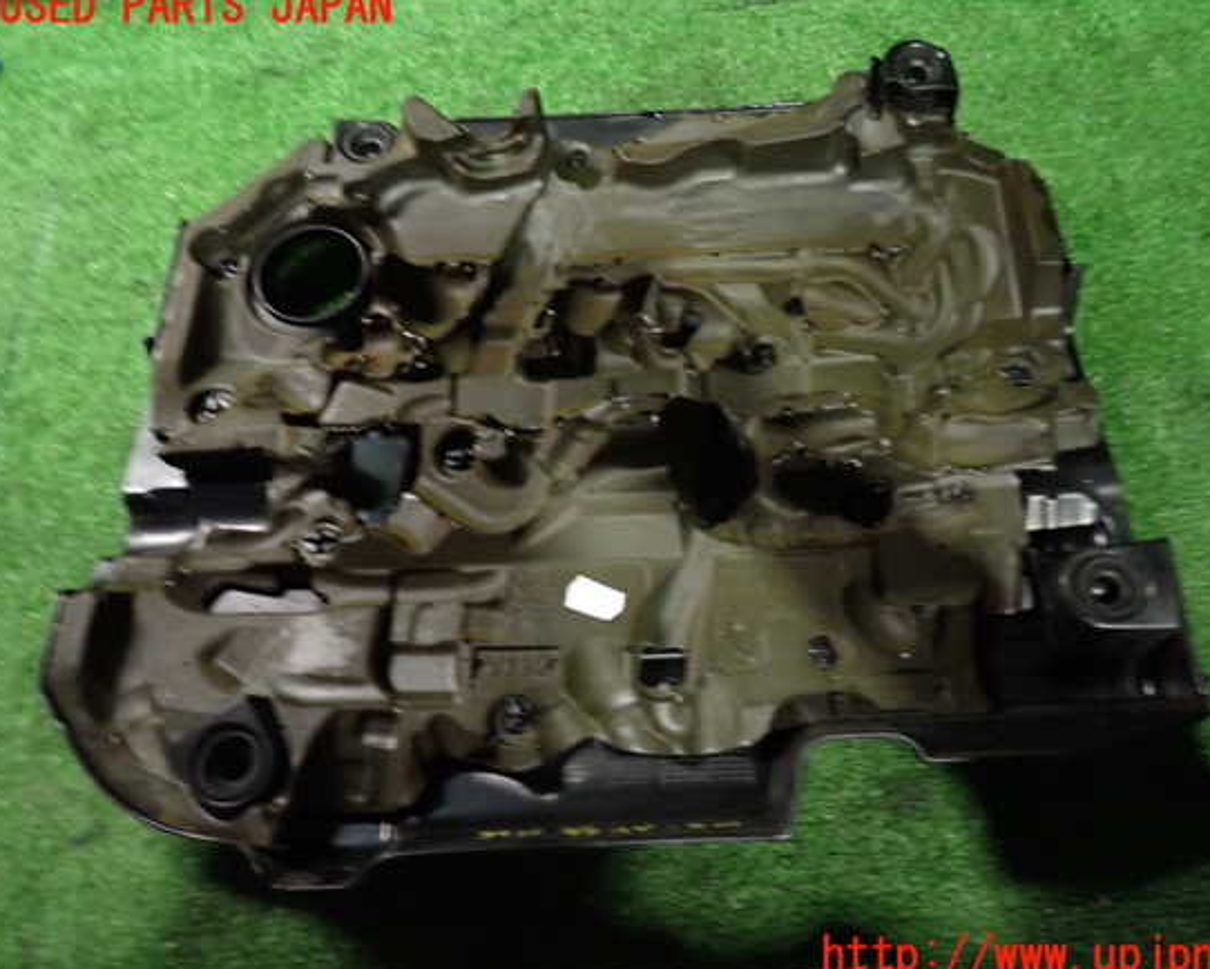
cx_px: 656
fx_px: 967
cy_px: 482
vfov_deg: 53.2
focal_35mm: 27
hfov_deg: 63.9
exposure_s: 1/30
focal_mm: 4.5
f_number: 2
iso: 640
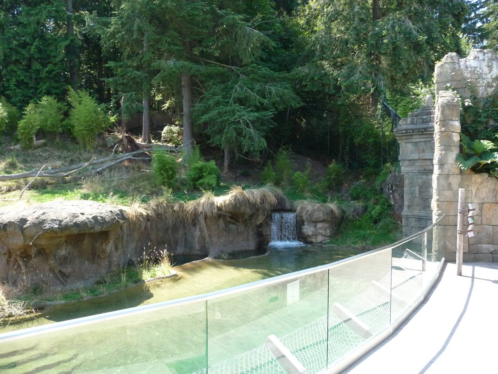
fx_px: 403
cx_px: 249
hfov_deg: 63.4
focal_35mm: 28
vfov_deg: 49.7
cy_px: 187
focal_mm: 4.7
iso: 400
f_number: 3.3
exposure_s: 1/500
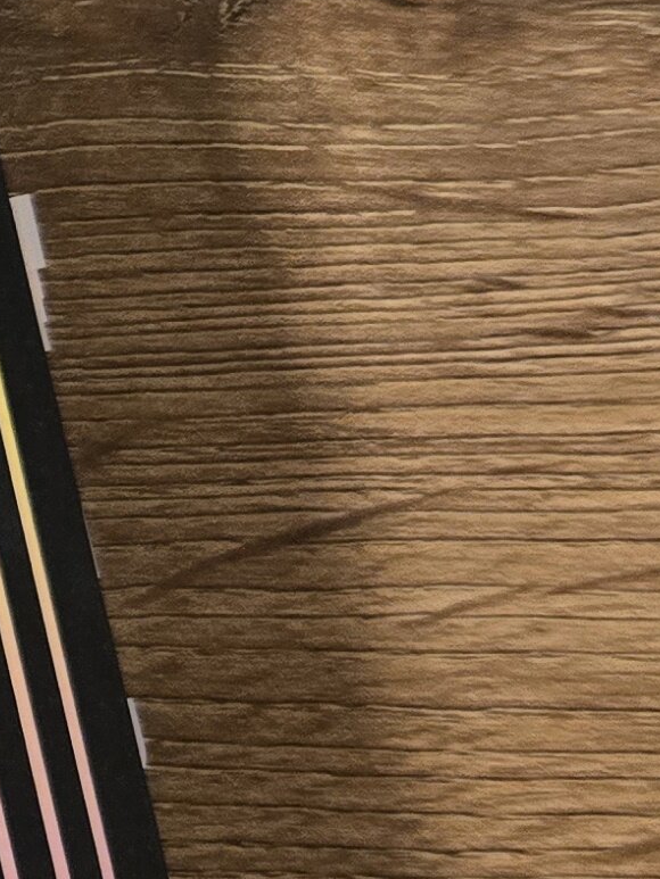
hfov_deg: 10.5
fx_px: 3024
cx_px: -1006
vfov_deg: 16.5
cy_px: 315
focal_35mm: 119
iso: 640
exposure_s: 1/120
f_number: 1.8
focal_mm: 5.4
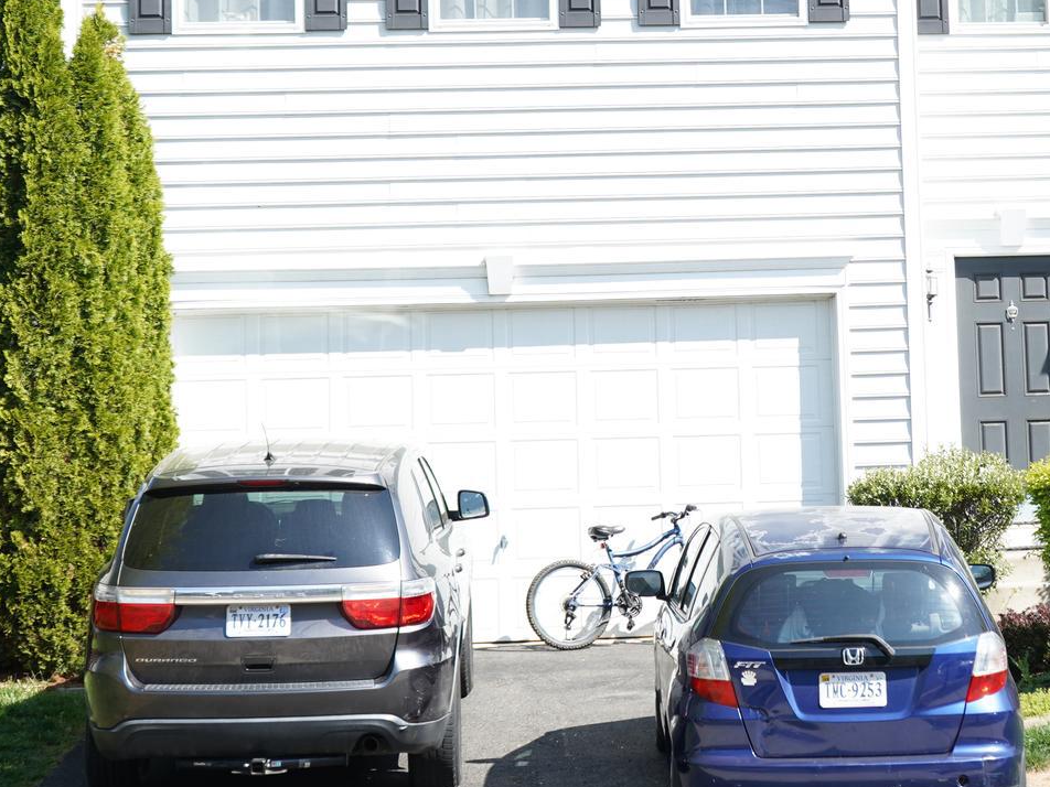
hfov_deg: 21.4
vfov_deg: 16.1
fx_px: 2760
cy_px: 100
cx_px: 788
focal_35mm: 91
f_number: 4.5
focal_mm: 44
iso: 100
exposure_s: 1/250
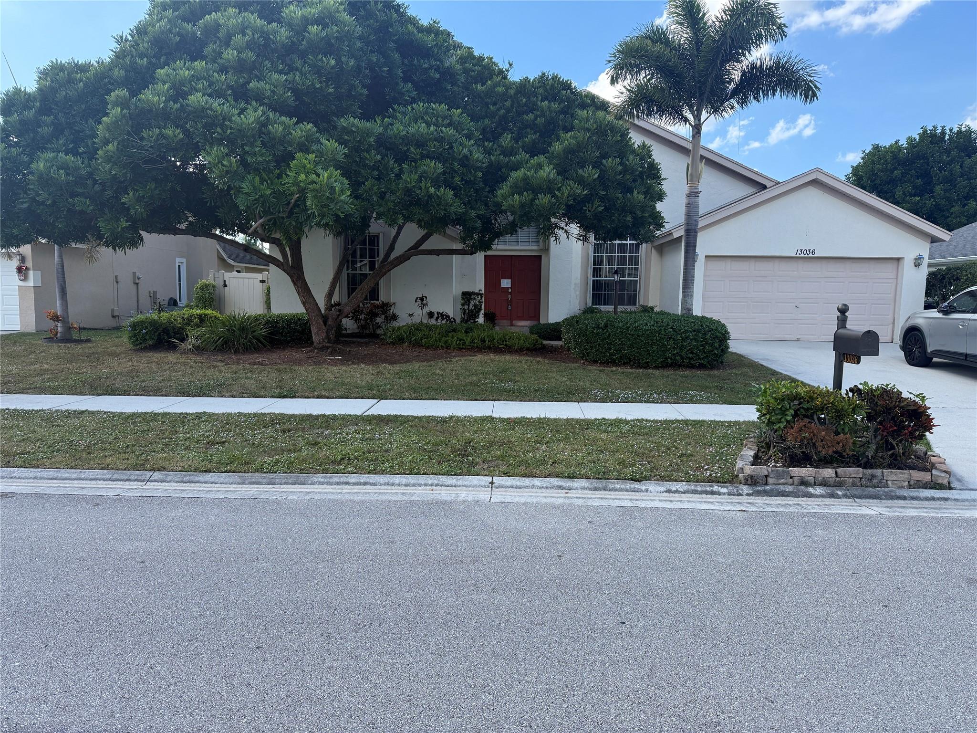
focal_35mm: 24
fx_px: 677
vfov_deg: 56.8
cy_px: 366
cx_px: 488
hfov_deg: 71.6
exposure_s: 1/1901
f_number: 1.78
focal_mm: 6.76
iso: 100
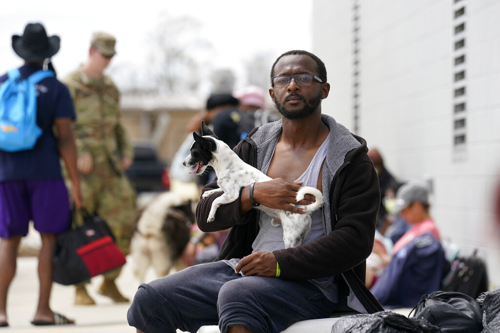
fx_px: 2778
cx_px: 250
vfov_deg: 6.9
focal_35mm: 200
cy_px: 166
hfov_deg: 10.3
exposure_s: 1/2500
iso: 800
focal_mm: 200
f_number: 5
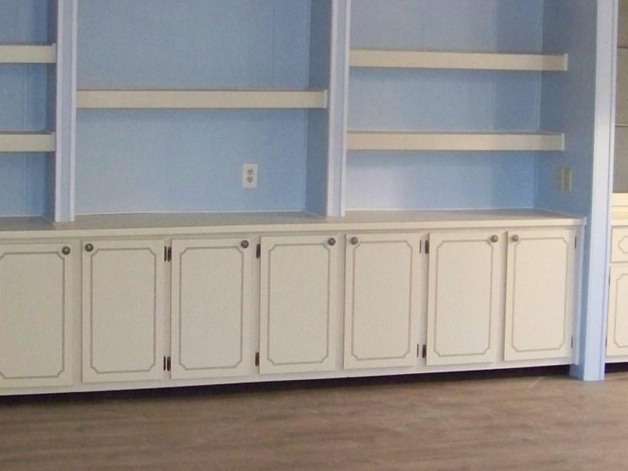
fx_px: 1378
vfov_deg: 19.4
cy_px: 195
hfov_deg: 25.5
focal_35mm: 76
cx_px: 203
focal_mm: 5.85
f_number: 2.8
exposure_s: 1/25
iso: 400
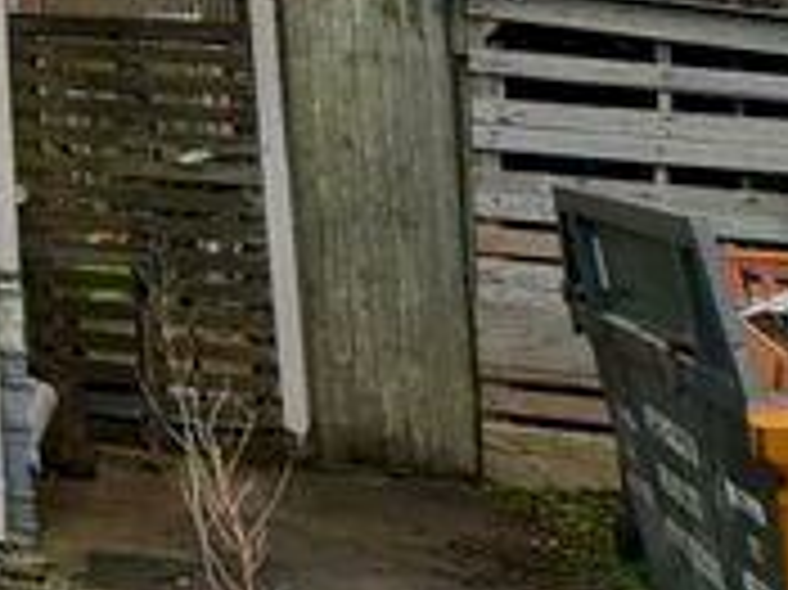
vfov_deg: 13.1
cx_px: -779
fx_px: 2275
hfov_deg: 15.7
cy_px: -520
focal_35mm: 100
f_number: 1.8
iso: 50
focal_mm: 7
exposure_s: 1/100
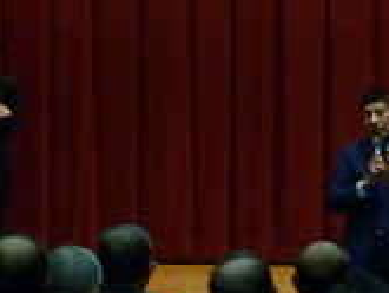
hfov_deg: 7.8
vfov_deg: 5.9
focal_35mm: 252
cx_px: 428
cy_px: 96
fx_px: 2834
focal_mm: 10.6
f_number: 3.8
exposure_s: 1/50
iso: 320
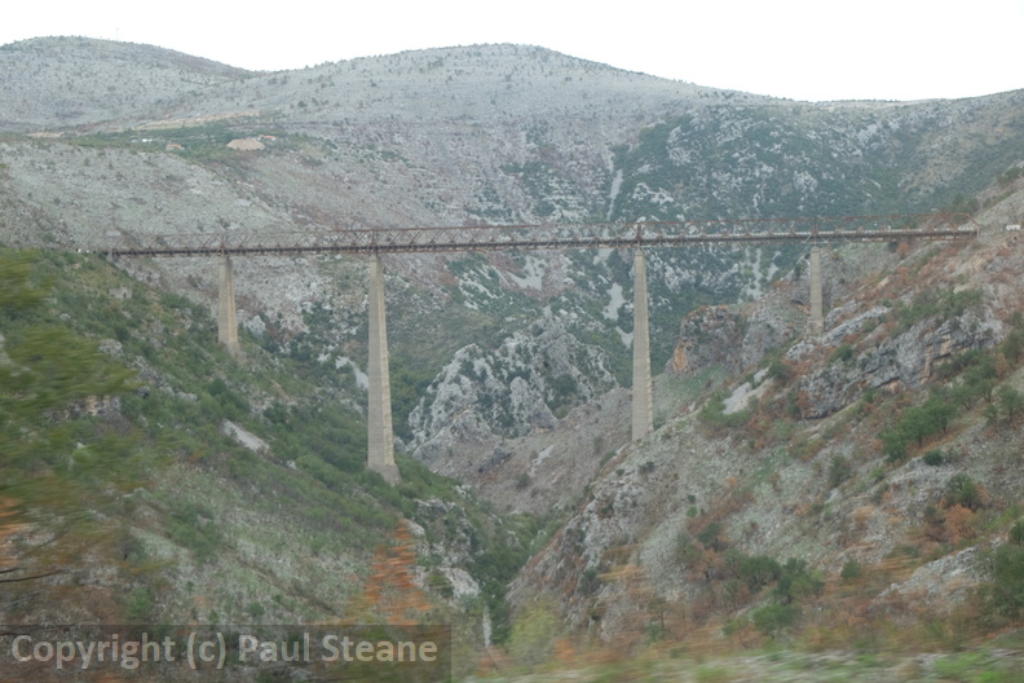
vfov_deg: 27.5
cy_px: 342
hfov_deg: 40.3
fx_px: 1394
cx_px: 512
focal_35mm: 49
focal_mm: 32.9
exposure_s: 1/140
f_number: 5
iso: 200
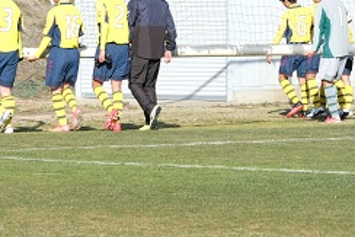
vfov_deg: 4.1
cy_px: 46
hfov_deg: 6.1
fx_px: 3315
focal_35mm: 336
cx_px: 140
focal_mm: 109.5
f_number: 9
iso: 400
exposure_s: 1/500
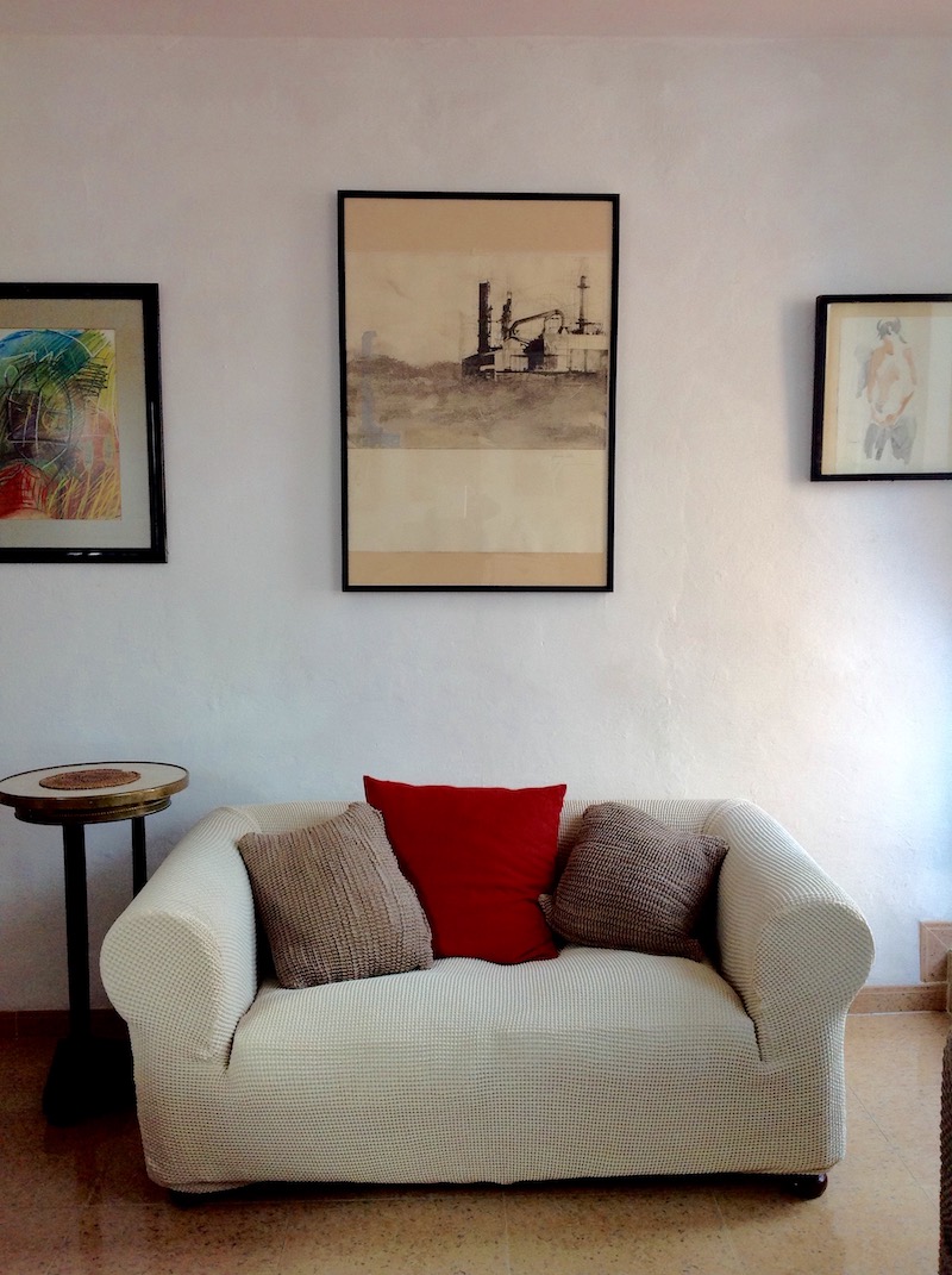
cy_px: 638
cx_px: 476
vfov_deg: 52.7
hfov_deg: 40.6
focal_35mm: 35
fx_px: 1287
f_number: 2.4
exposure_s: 1/120
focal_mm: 4.28
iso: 100
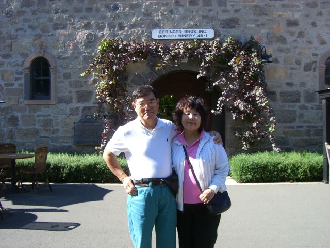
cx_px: 165
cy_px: 124
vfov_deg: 37.7
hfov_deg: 49.0
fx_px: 362
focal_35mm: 38
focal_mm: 6.2
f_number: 4.3
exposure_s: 1/160
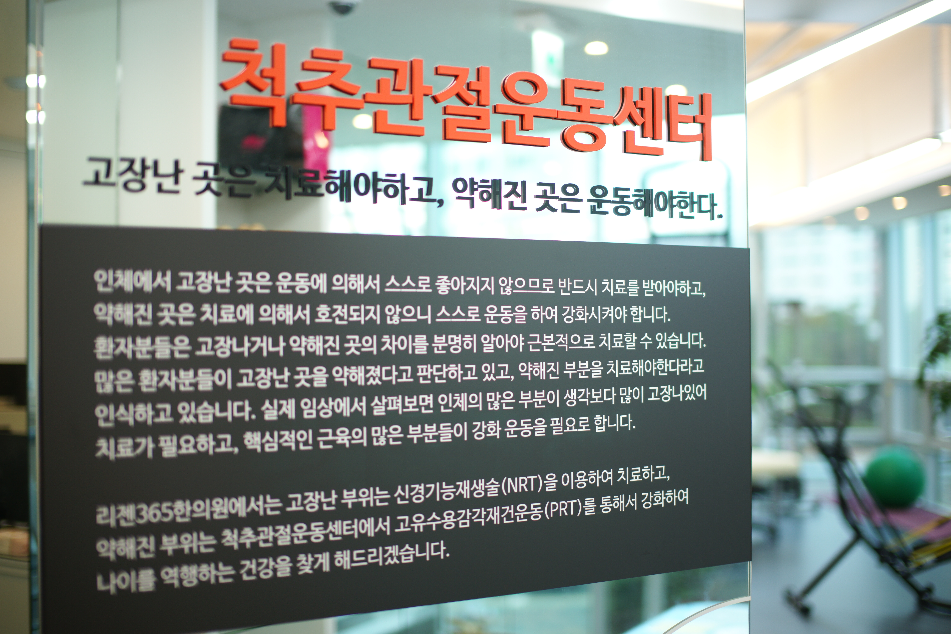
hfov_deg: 39.6
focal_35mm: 50
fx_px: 1321
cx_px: 476
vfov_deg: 27.0
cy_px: 317
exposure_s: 1/200
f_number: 1.4
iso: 125
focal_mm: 50
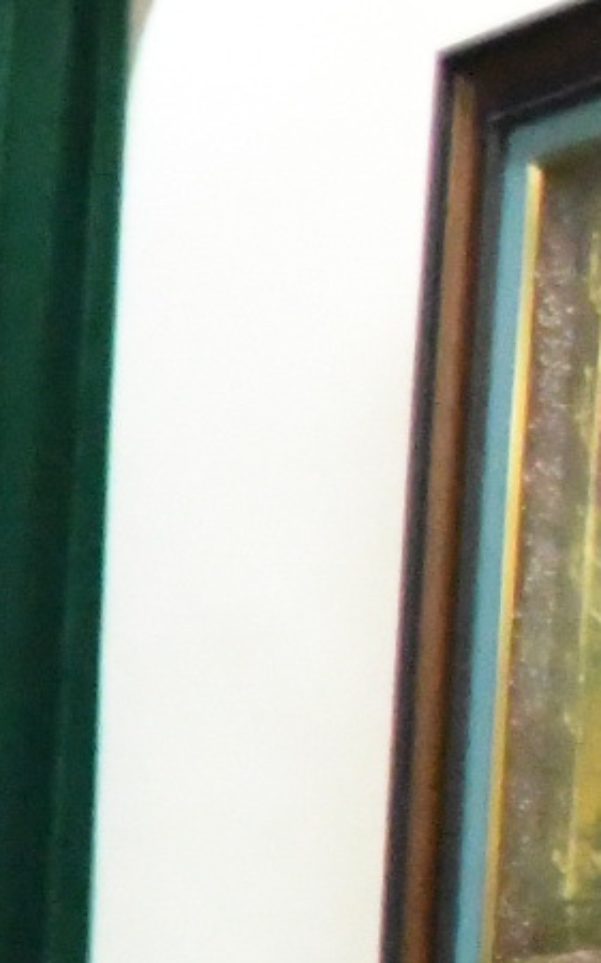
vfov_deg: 9.9
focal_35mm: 208
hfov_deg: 5.2
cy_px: 1280
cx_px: -2237
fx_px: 5454
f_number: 3.5
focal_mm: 22
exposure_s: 1/200
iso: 10000
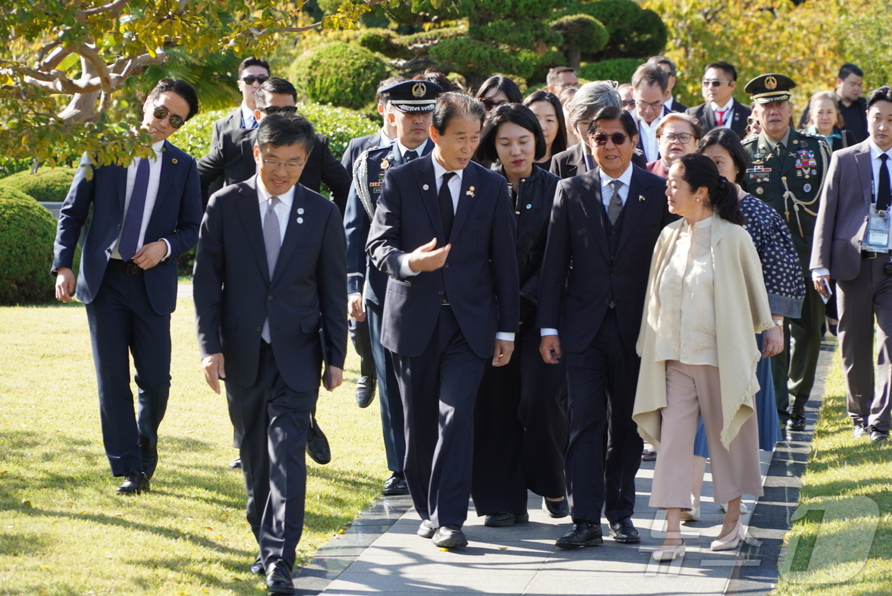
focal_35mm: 158
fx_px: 3906
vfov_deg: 8.7
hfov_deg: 13.0
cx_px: 446
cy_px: 298
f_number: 5
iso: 125
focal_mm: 105
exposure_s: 1/200
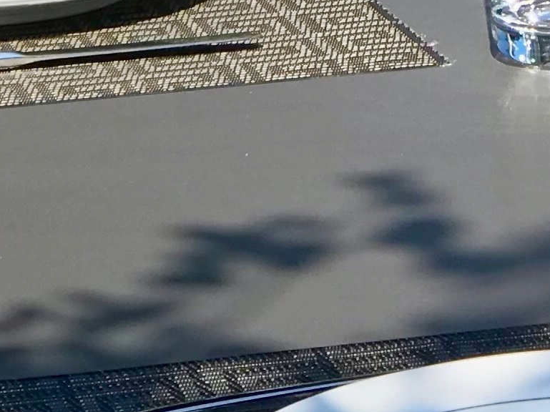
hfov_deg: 6.6
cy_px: -237
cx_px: 480
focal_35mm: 299
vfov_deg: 4.9
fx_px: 4748
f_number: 2.8
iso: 20
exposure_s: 1/392
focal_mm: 6.6
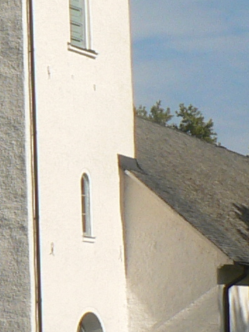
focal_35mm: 196
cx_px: -6
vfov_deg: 10.0
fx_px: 1878
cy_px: 37
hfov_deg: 7.5
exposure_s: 1/400
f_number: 5.6
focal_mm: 6
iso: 80
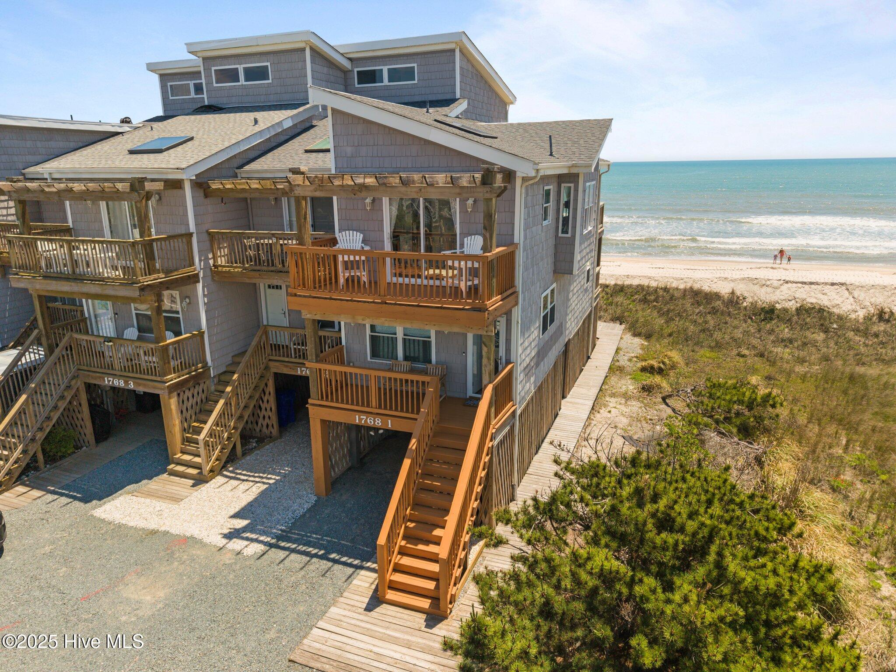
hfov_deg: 71.6
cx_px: 448
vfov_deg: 56.8
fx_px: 621
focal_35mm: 24
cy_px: 336
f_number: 1.8
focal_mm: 8.67
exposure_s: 1/4000
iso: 210
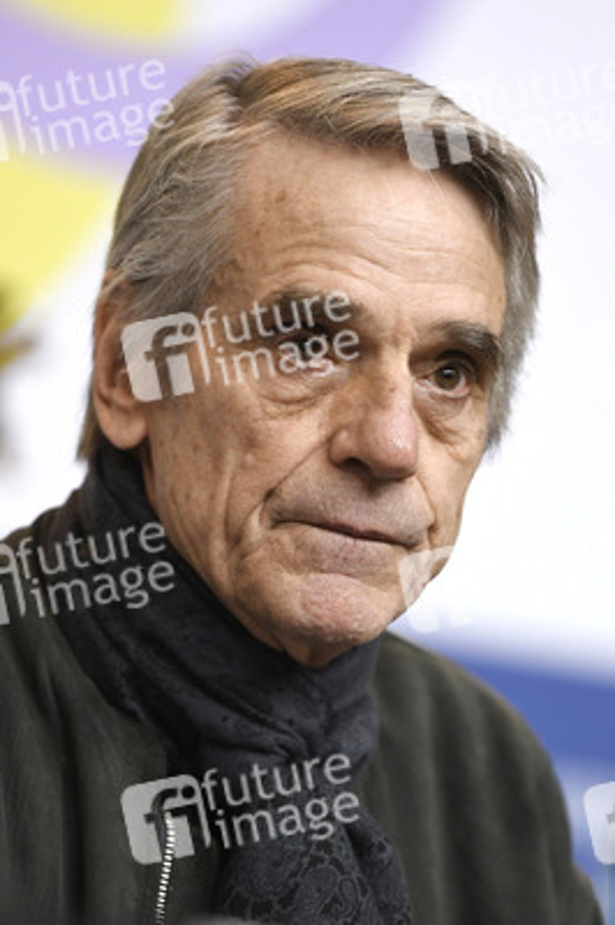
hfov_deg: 6.9
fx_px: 5133
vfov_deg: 10.3
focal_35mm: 200
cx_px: 308
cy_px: 462
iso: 800
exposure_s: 1/400
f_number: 3.2
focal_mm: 200
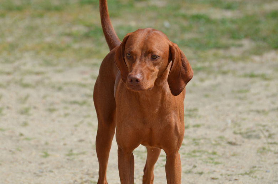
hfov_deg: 6.3
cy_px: 92
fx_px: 2542
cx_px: 139
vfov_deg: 4.1
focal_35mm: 330
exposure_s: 1/1600
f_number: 7.1
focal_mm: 220
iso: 400
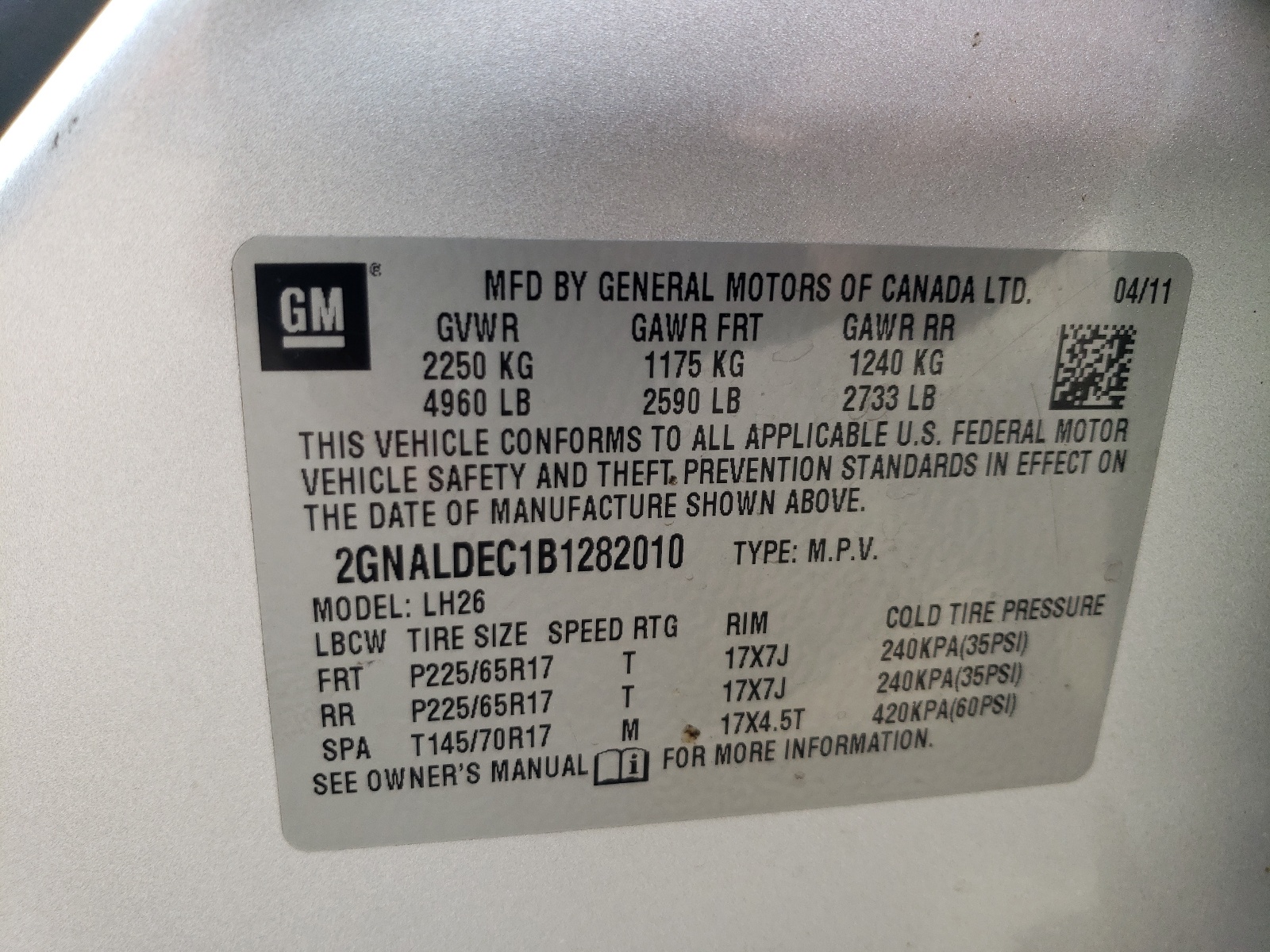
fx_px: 954
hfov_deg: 67.3
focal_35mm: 26
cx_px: 635
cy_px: 476
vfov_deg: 53.1
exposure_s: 1/133
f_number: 1.5
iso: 50
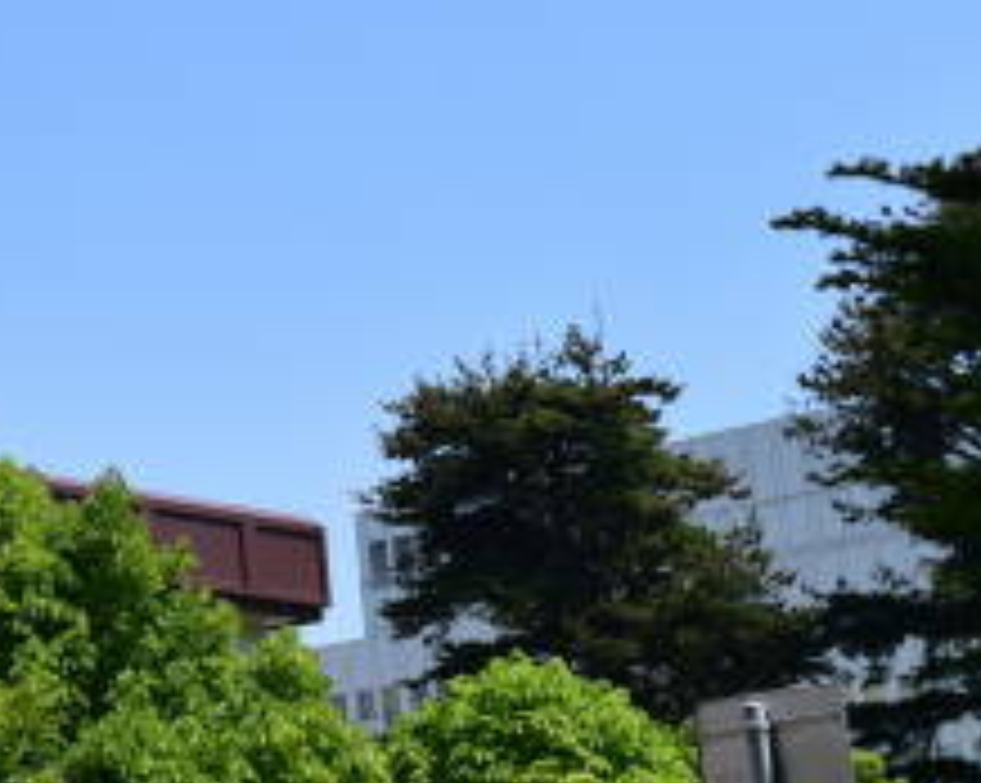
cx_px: -230
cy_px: 351
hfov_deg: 14.9
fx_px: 3597
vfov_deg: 12.4
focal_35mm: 124
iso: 400
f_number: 6.3
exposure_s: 1/1600
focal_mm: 32
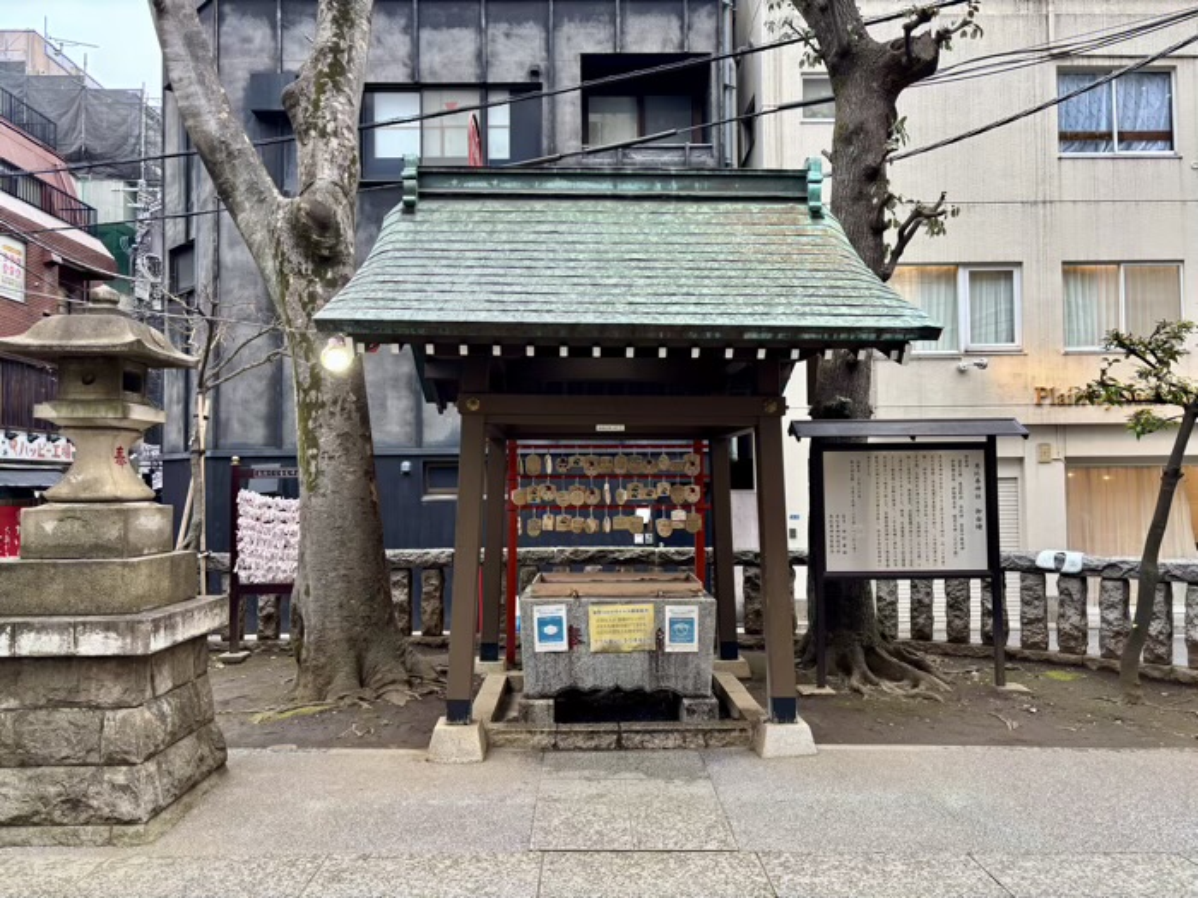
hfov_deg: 67.3
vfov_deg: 53.1
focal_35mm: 26
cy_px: 449
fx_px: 900
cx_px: 599
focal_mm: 5.96
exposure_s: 1/100
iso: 80
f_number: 1.6
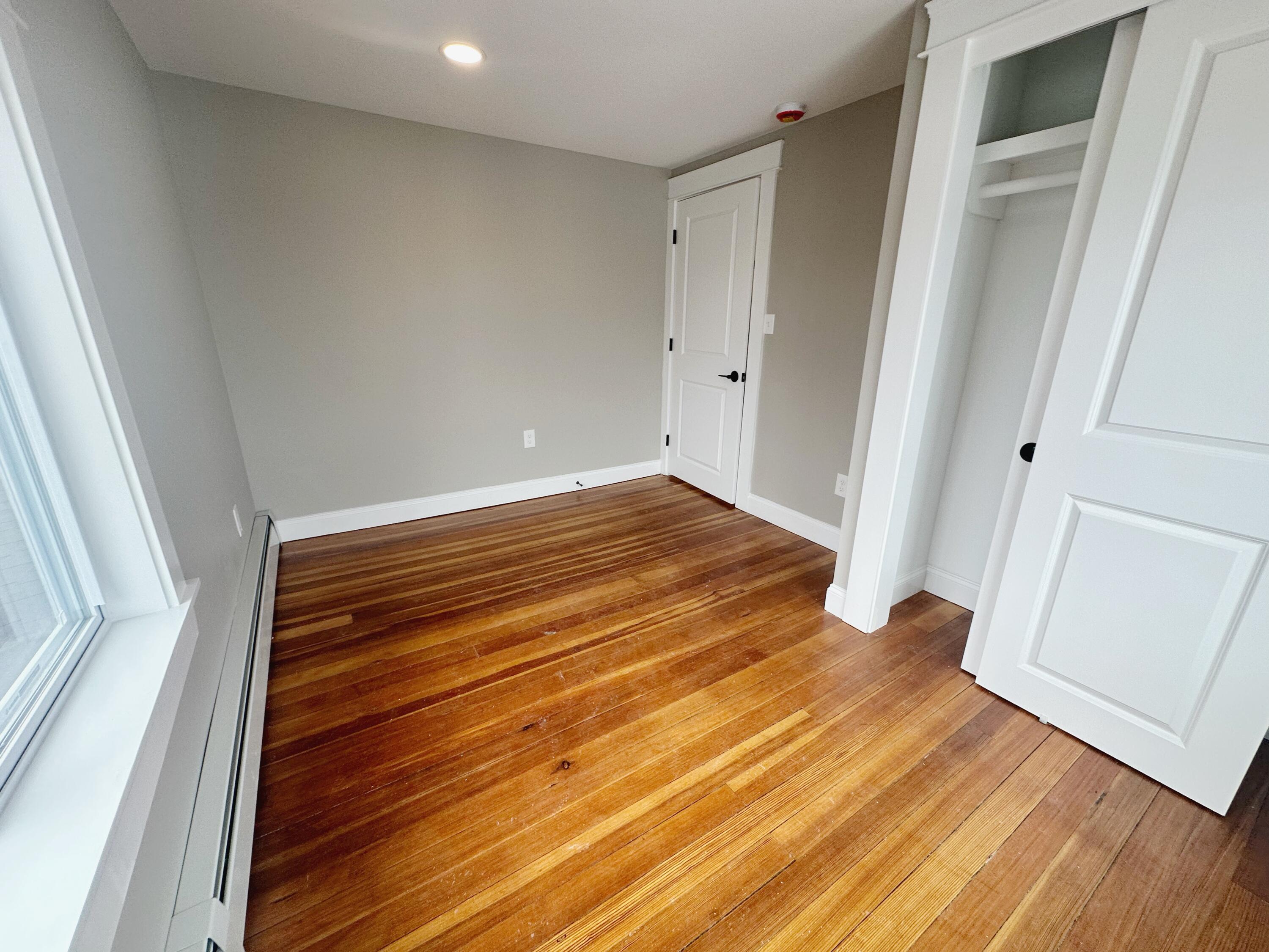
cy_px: 476
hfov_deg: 102.1
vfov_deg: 85.7
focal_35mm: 14
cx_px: 634
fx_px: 513
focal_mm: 2.22
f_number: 2.2
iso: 64
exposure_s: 1/99
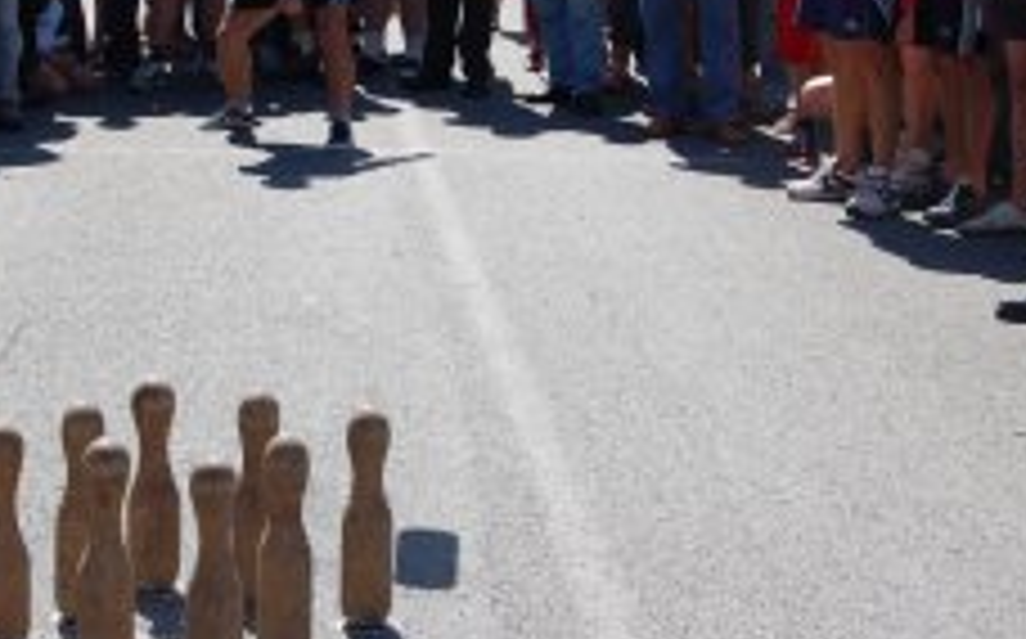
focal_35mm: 102
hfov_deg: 20.4
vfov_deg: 12.8
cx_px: 405
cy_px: 171
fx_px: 2849
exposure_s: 1/250
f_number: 8
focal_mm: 38
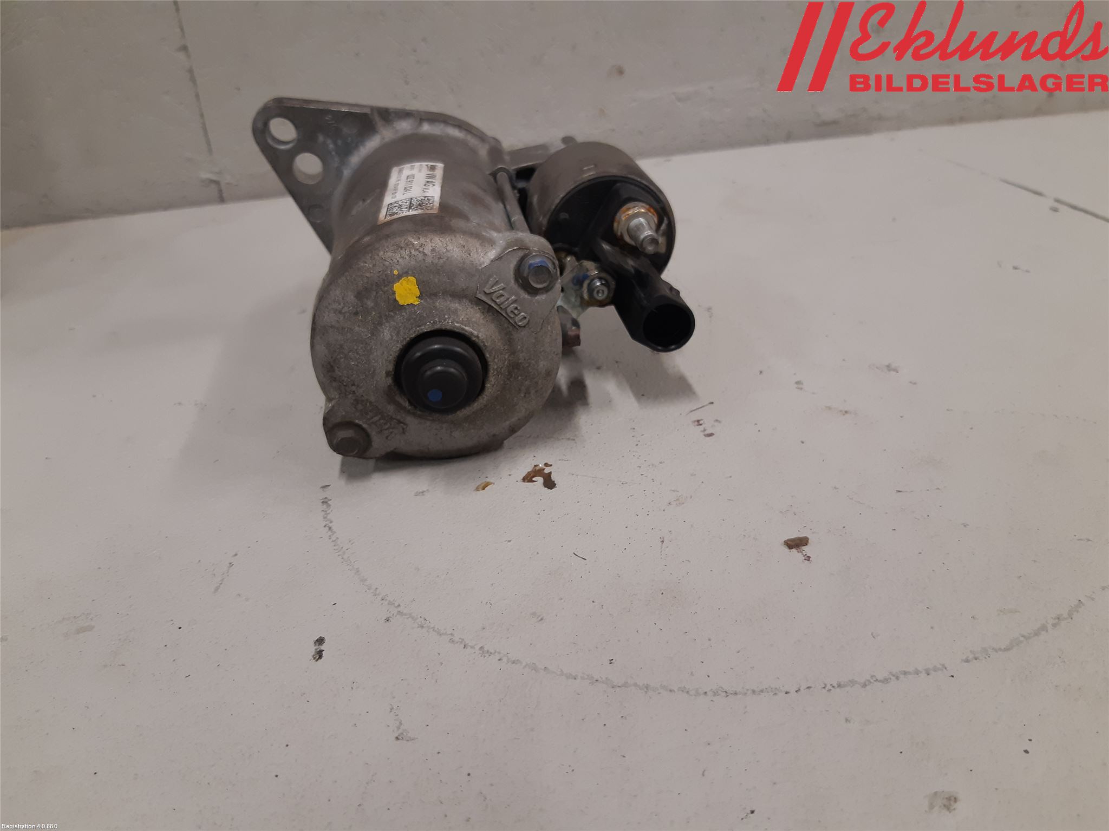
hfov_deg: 67.3
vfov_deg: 53.1
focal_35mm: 26
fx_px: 833
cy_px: 416
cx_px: 554
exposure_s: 1/50
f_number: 1.7
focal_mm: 3.93
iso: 100
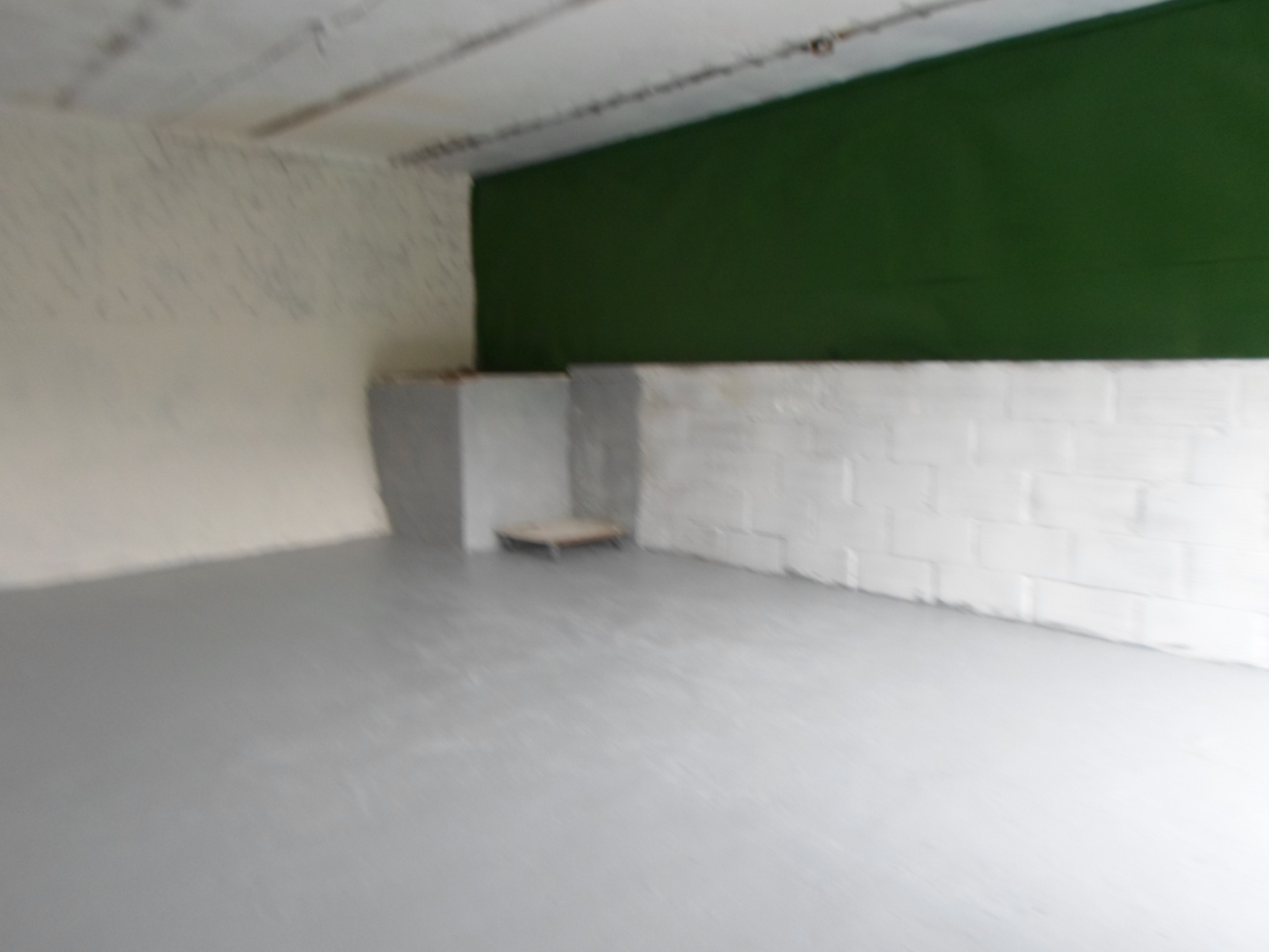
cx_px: 634
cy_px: 476
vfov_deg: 54.9
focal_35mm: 25
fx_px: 916
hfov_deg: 69.4
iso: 80
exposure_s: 1/30
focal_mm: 4.5
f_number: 2.5
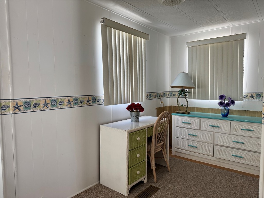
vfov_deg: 56.8
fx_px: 183
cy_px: 99
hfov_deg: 71.6
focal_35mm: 24
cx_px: 132
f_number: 1.78
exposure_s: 1/120
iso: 100
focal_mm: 6.76
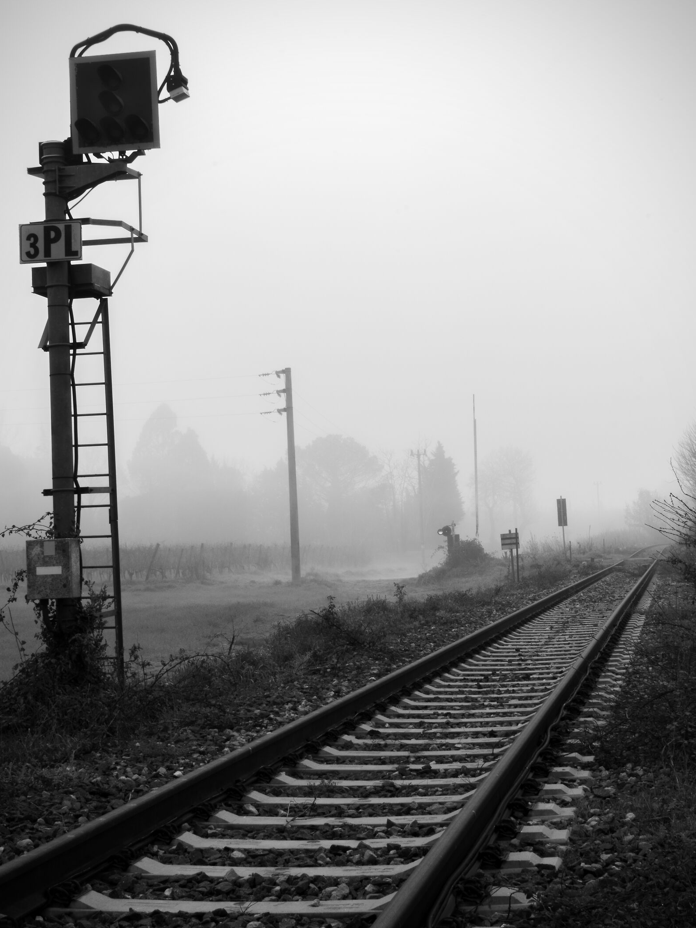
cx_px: 351
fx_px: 1543
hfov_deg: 25.4
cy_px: 463
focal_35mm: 58
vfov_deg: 33.5
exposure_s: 1/25
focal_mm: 35
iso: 100
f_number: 20
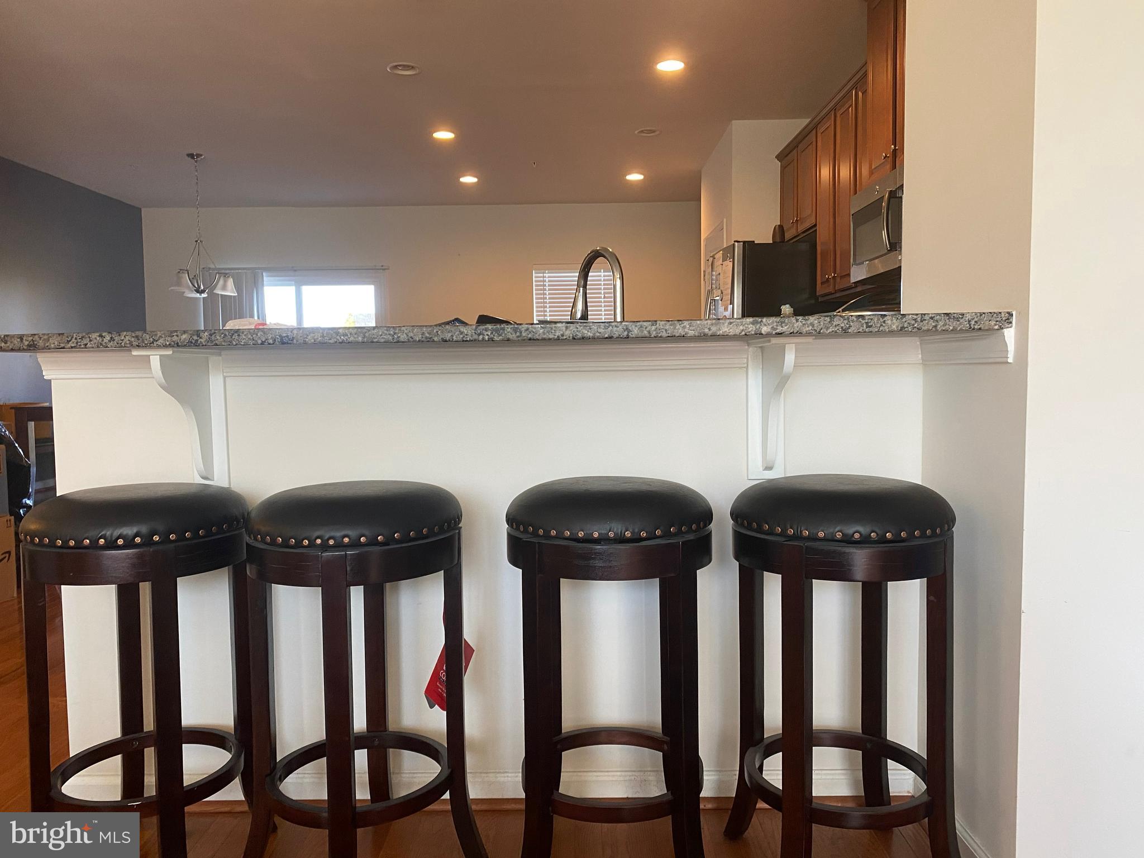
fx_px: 859
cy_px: 429
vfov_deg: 53.1
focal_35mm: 26
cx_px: 572
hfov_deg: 67.3
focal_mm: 4.25
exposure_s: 1/60
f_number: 1.8
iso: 100
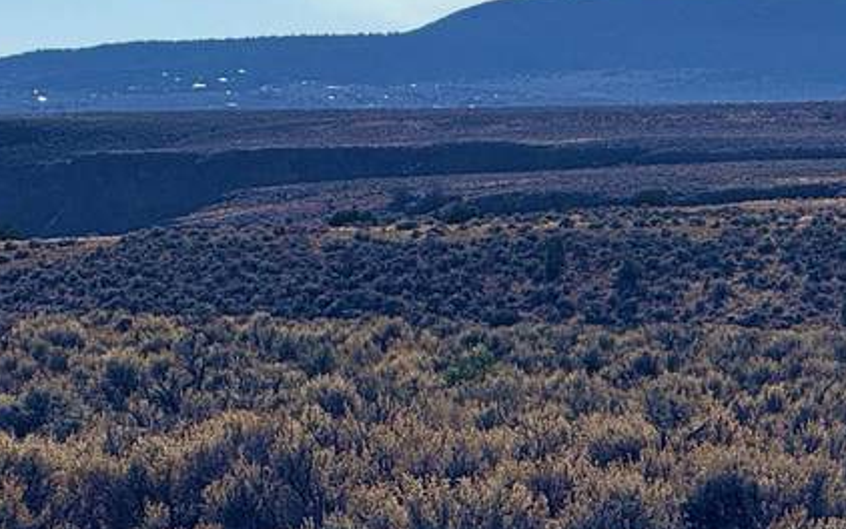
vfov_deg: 3.4
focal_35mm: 386
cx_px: 866
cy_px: -28
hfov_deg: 5.4
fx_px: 8902
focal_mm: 15.66
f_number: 2.8
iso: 40
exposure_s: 1/3344
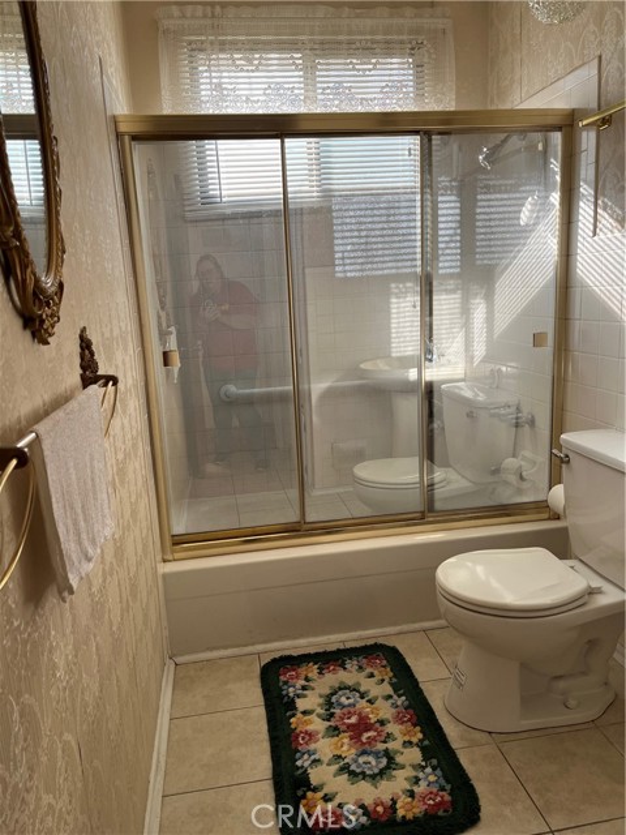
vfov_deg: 67.3
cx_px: 313
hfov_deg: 53.1
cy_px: 418
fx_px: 627
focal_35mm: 26
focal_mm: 5.1
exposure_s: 1/121
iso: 80
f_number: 1.6
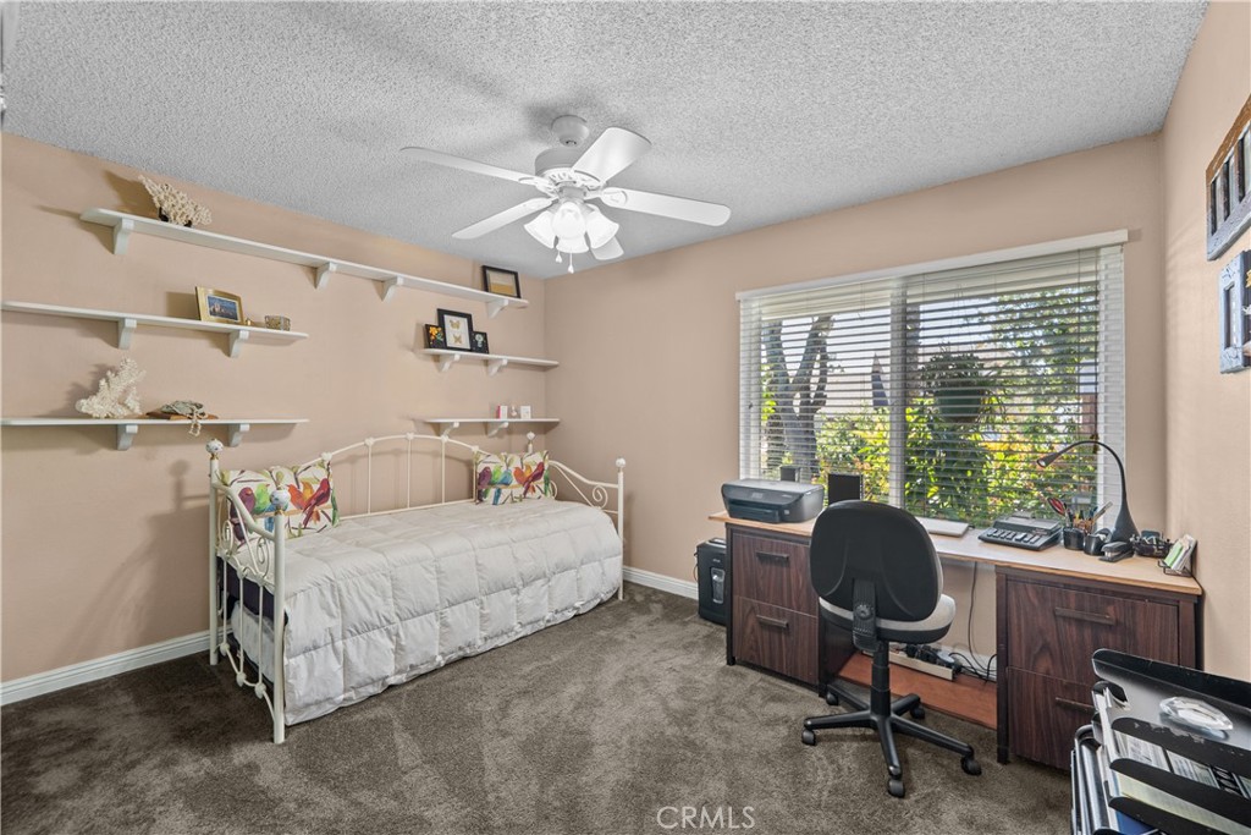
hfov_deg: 104.2
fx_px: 487
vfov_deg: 81.2
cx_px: 626
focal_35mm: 14
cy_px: 418
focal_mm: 14
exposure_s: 1/1.25
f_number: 9
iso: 125
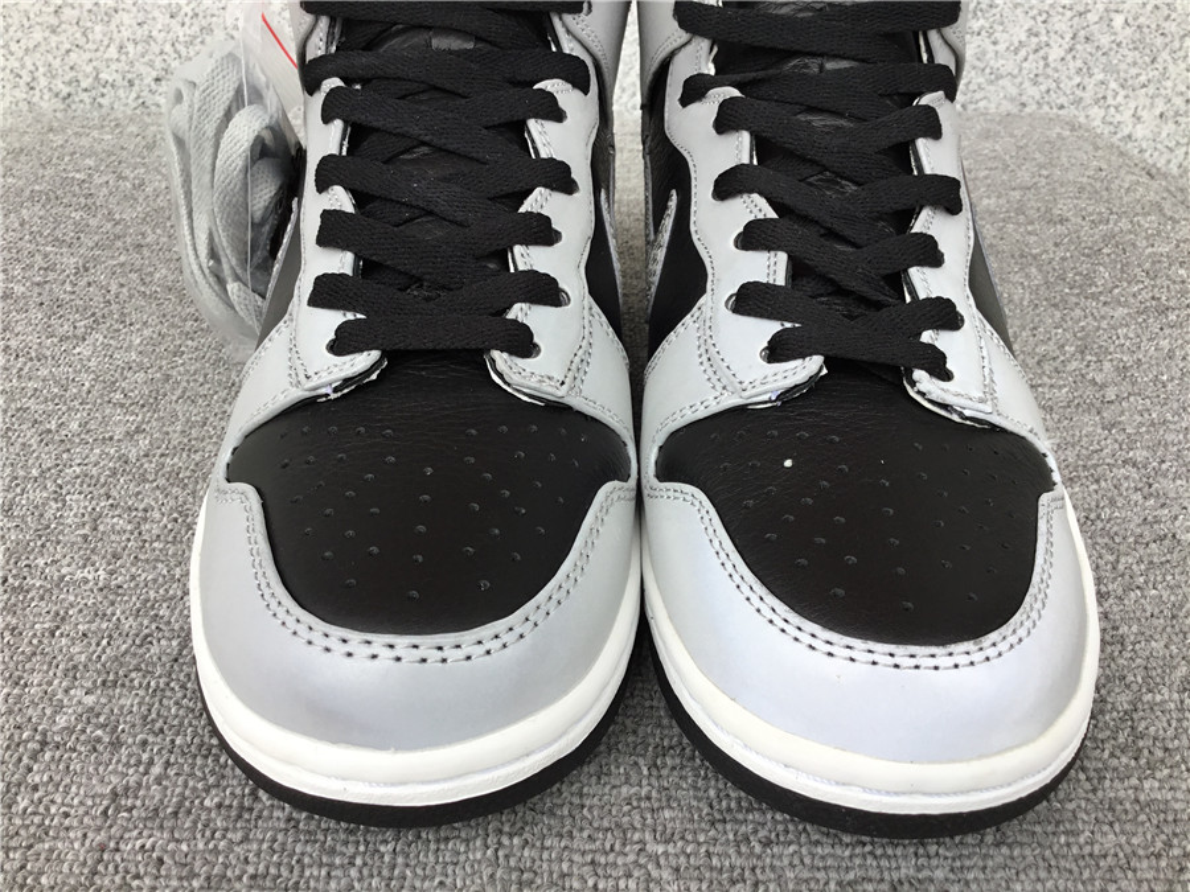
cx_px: 595
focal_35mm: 31
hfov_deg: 58.4
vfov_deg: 45.4
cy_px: 446
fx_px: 1066
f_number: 2.4
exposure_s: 1/181
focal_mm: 3.3
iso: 25
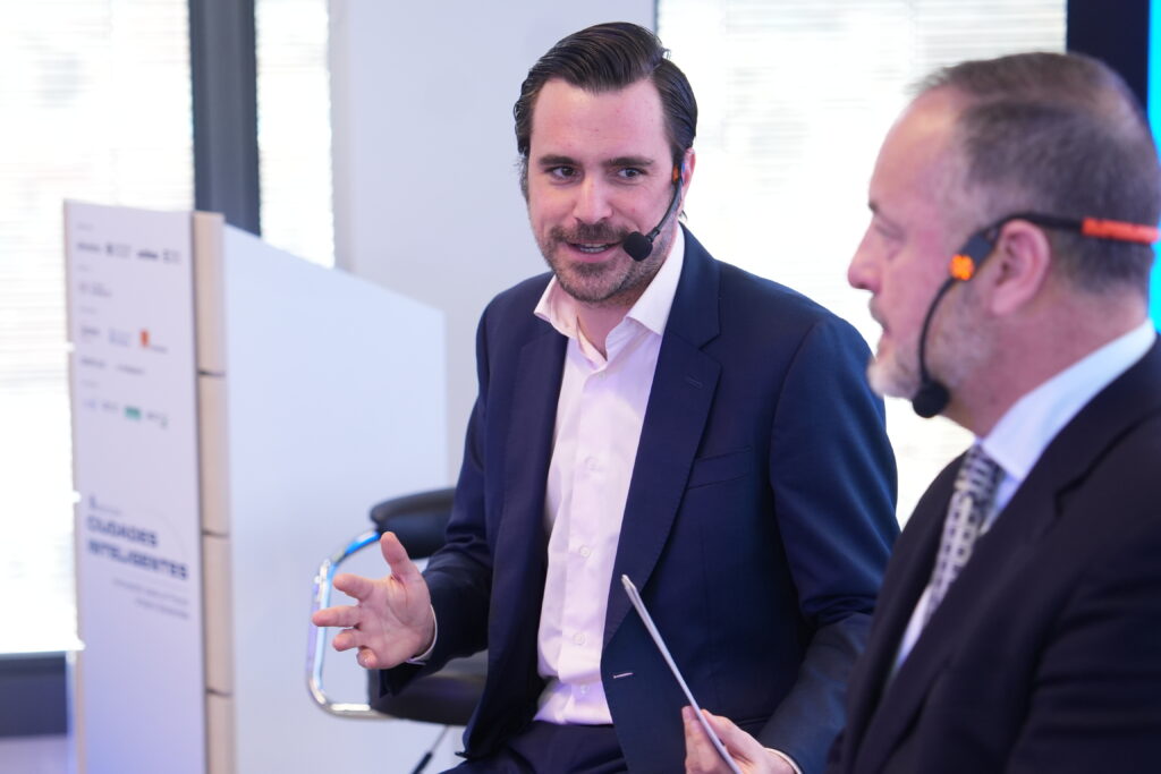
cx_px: 580
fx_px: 3225
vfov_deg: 13.7
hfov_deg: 20.4
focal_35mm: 100
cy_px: 387
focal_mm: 67
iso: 1000
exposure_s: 1/200
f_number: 2.8
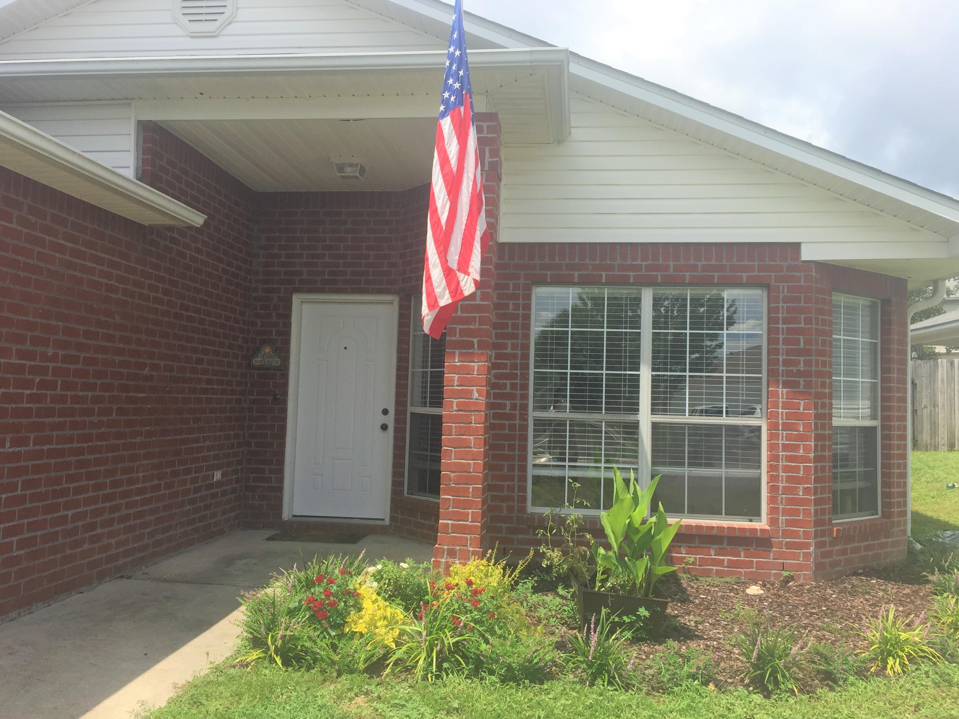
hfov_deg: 60.0
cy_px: 355
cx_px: 473
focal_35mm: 30
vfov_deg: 46.8
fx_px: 831
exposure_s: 1/1883
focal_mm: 4.15
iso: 32
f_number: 2.2
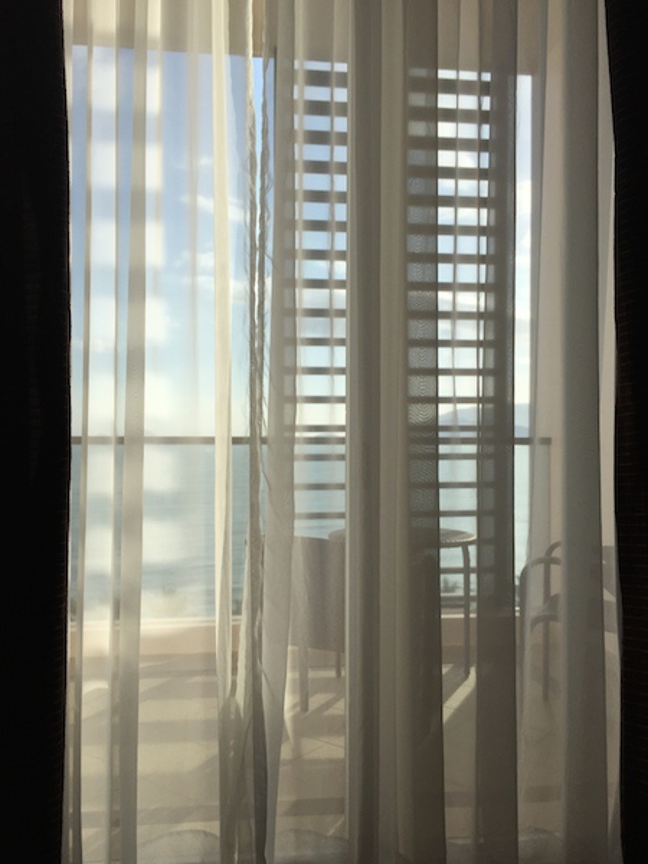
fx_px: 724
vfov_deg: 61.7
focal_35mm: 29
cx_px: 324
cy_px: 432
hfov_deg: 48.2
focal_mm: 4.15
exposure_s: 1/2083
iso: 32
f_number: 2.2
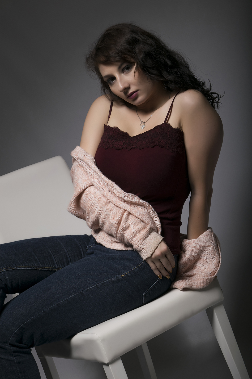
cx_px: 126
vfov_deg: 24.6
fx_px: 866
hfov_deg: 16.6
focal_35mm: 82
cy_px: 190
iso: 100
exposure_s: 1/200
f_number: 13
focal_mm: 55
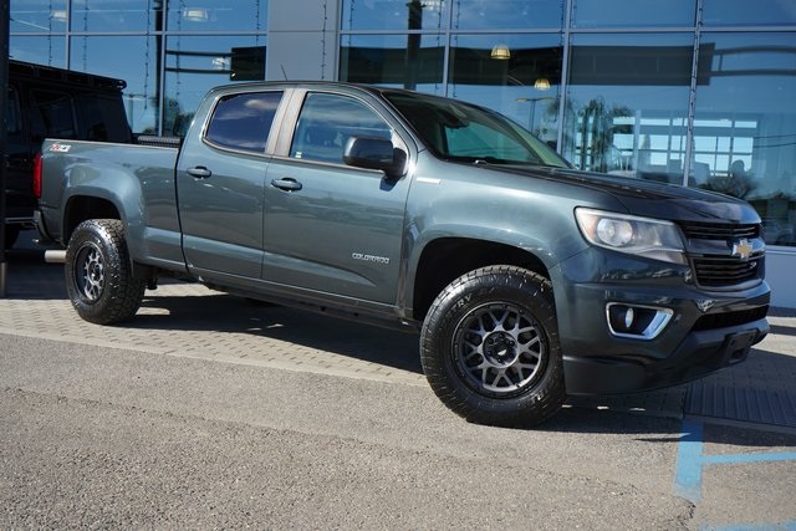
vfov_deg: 35.1
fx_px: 840
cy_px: 266
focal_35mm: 38
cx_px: 398
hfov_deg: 50.7
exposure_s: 1/1000
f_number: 8
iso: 640
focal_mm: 38
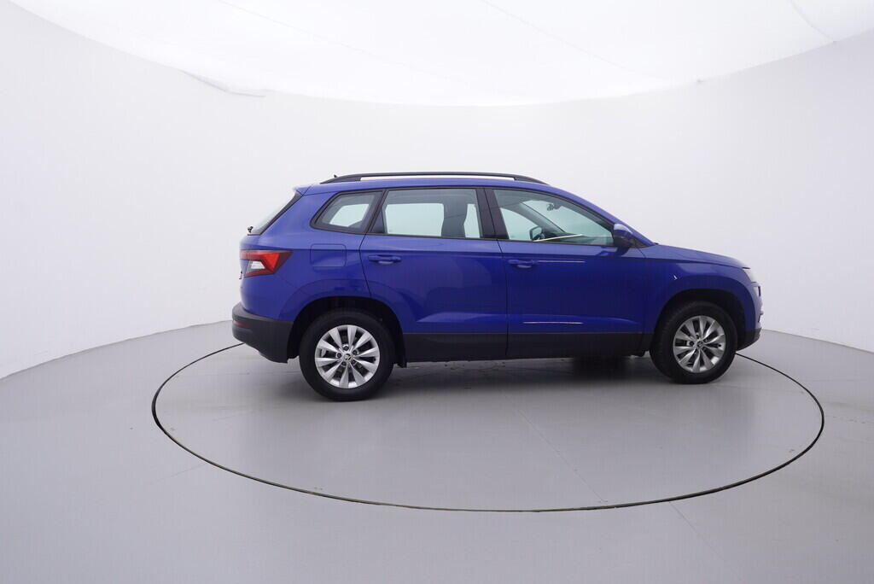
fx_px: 547
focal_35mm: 22
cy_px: 292
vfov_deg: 56.2
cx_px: 437
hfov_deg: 77.3
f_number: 5
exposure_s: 1/80
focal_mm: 15
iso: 200
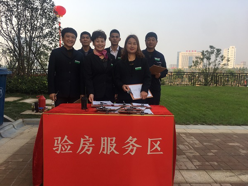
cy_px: 93
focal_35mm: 29
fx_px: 208
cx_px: 124
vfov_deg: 48.2
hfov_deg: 61.7
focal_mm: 4.15
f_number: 2.2
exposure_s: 1/646
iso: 25
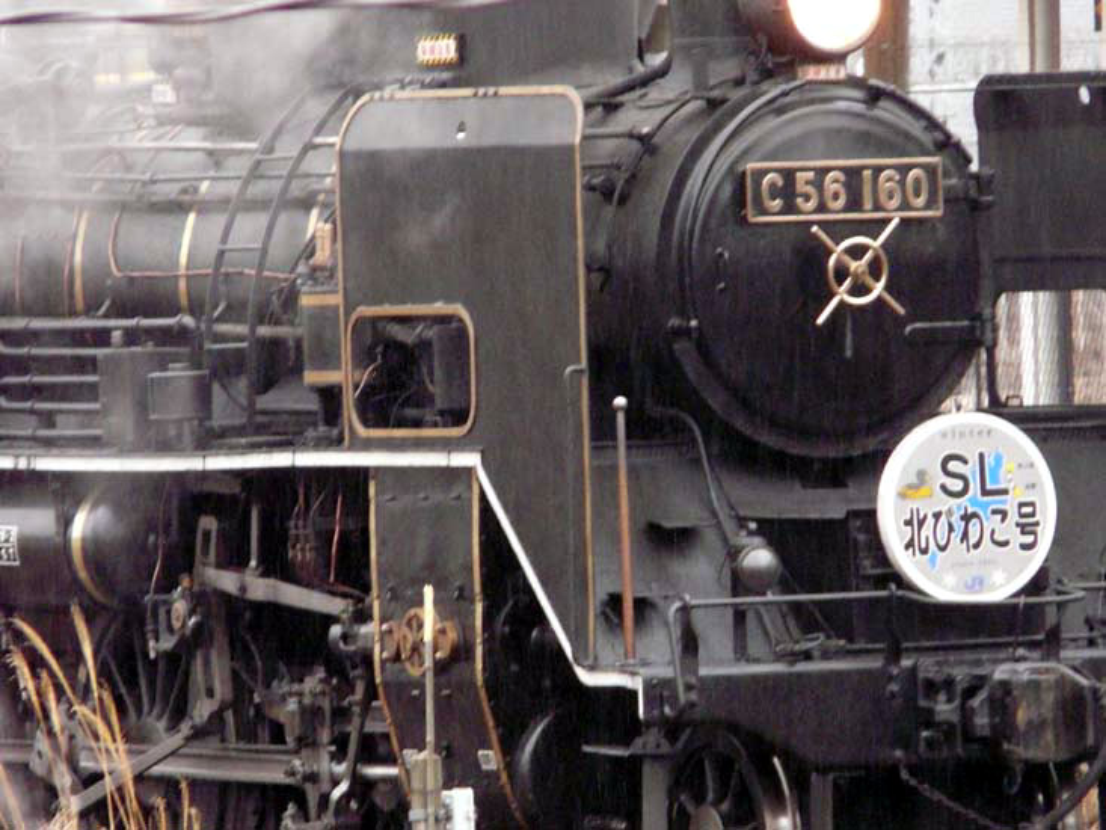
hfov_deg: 2.9
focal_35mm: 674
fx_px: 21538
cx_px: 553
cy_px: 415
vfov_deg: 2.2
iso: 400
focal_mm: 69.4
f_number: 3.6
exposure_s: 1/60
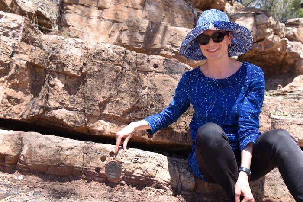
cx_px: 152
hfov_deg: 53.1
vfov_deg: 36.9
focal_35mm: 36
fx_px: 303
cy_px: 101
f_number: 7.1
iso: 200
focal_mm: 24
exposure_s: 1/200
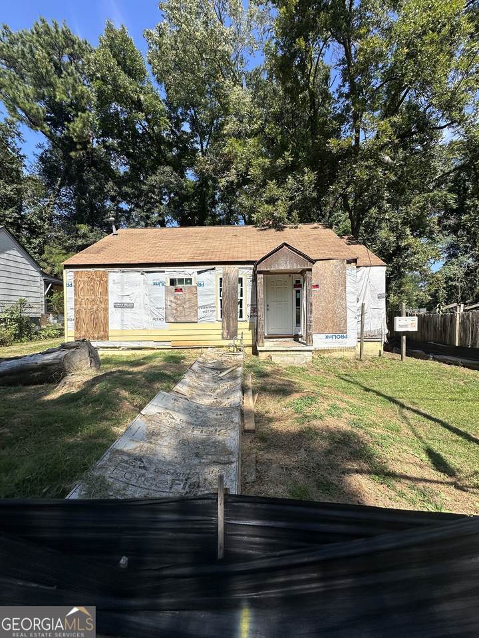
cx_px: 240
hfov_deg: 85.7
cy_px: 319
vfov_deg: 102.1
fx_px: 258
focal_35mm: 14
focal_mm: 2.22
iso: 40
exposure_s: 1/1795
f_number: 2.2
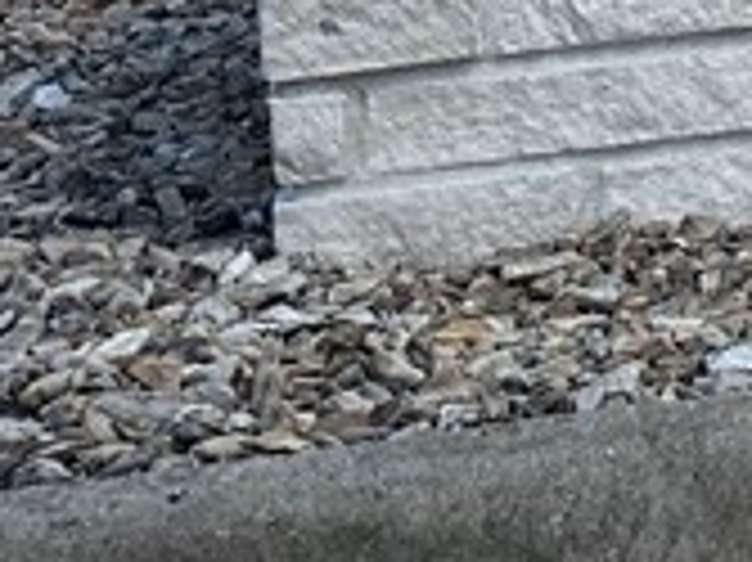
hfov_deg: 10.1
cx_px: 2220
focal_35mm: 147
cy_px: -571
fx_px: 3191
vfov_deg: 9.4
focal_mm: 6.86
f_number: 1.78
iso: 80
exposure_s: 1/3597
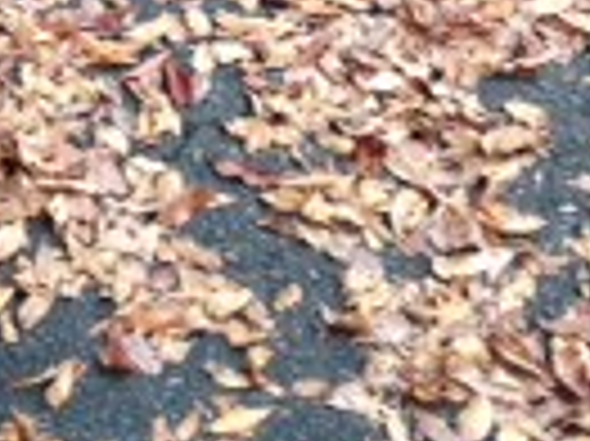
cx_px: -131
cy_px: -284
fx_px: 2742
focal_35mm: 161
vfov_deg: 8.9
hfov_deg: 12.0
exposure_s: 1/136
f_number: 2.4
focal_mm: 4.12
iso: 50
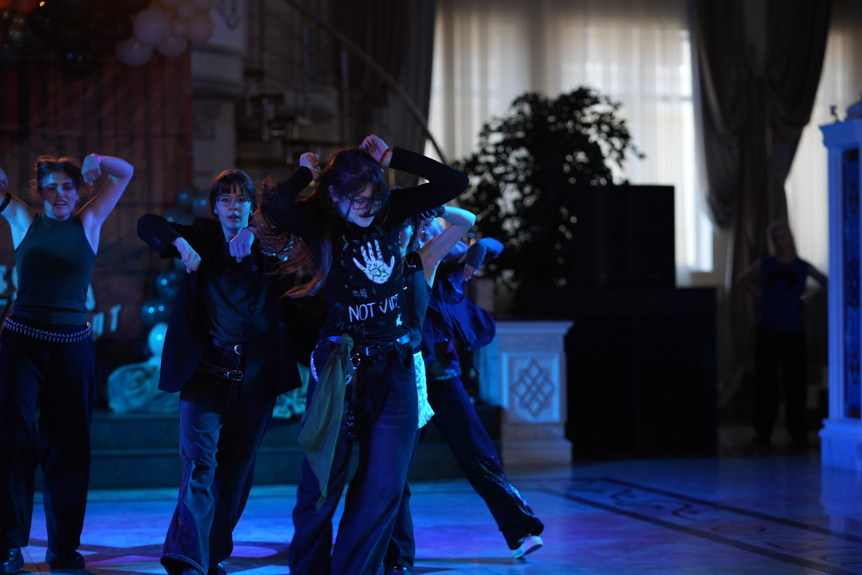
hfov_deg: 23.9
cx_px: 431
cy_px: 288
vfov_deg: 16.1
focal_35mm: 85
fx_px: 2035
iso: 800
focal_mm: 85
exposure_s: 1/400
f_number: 2.2
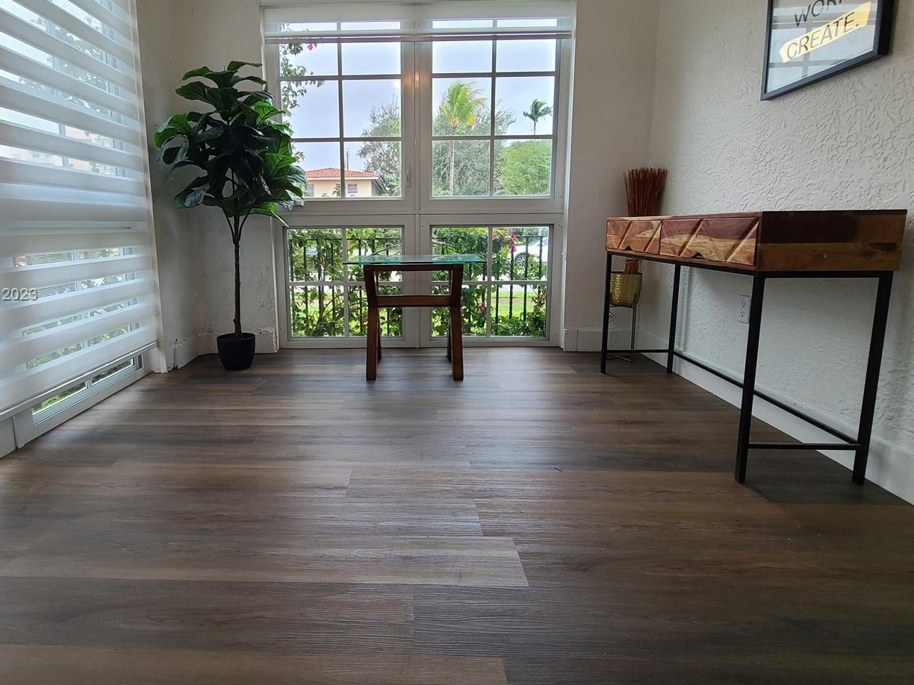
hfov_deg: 90.5
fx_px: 449
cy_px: 295
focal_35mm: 17
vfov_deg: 74.3
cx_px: 396
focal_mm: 2.2
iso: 80
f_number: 2.2
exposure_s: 1/120
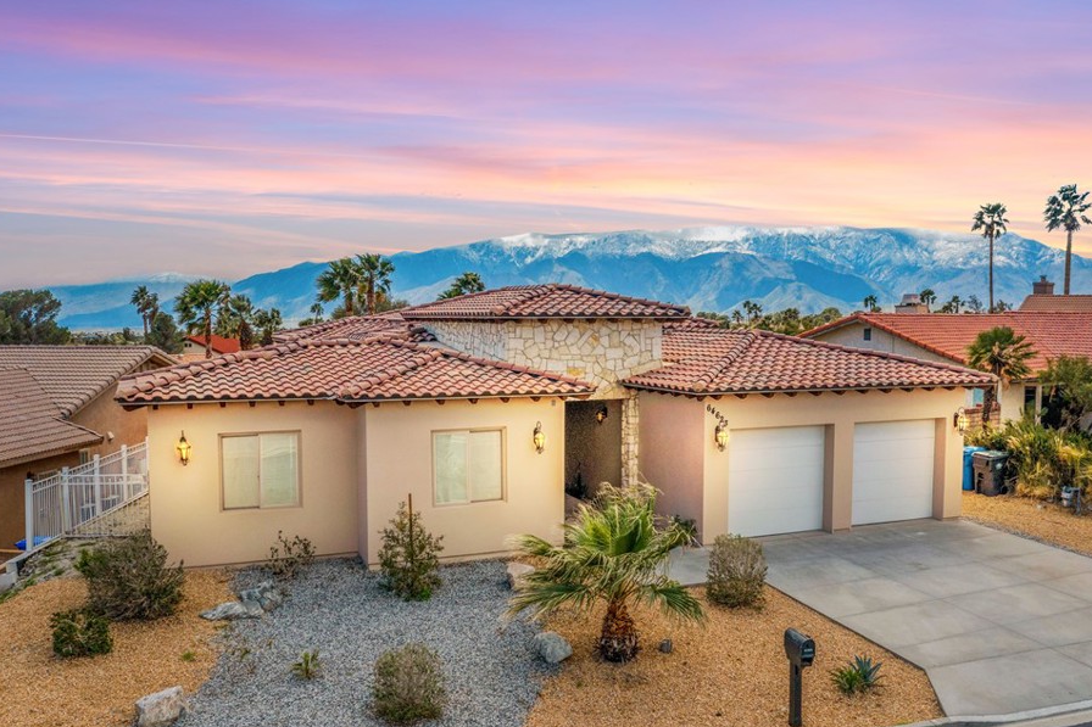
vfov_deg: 41.1
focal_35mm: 32
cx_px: 573
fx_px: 970
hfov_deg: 58.7
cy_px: 386
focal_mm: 10.26
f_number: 4.5
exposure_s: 1/1000
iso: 100
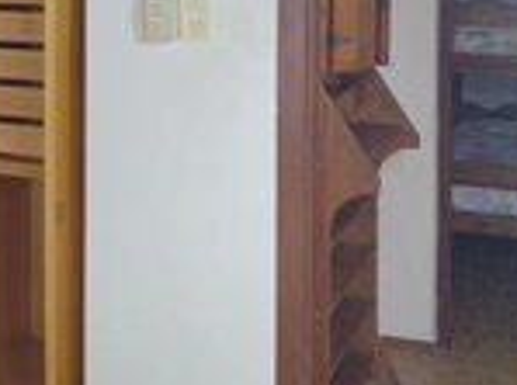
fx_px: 1192
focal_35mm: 80
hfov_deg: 23.0
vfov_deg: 17.8
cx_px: -59
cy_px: -14
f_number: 1.7
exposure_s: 1/33
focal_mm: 4.71
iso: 375
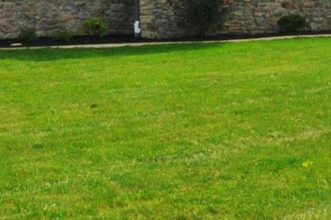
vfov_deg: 9.7
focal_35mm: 131
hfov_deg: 15.7
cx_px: 159
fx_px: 1203
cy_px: -213
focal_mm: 18
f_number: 18
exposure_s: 1/200
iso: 200
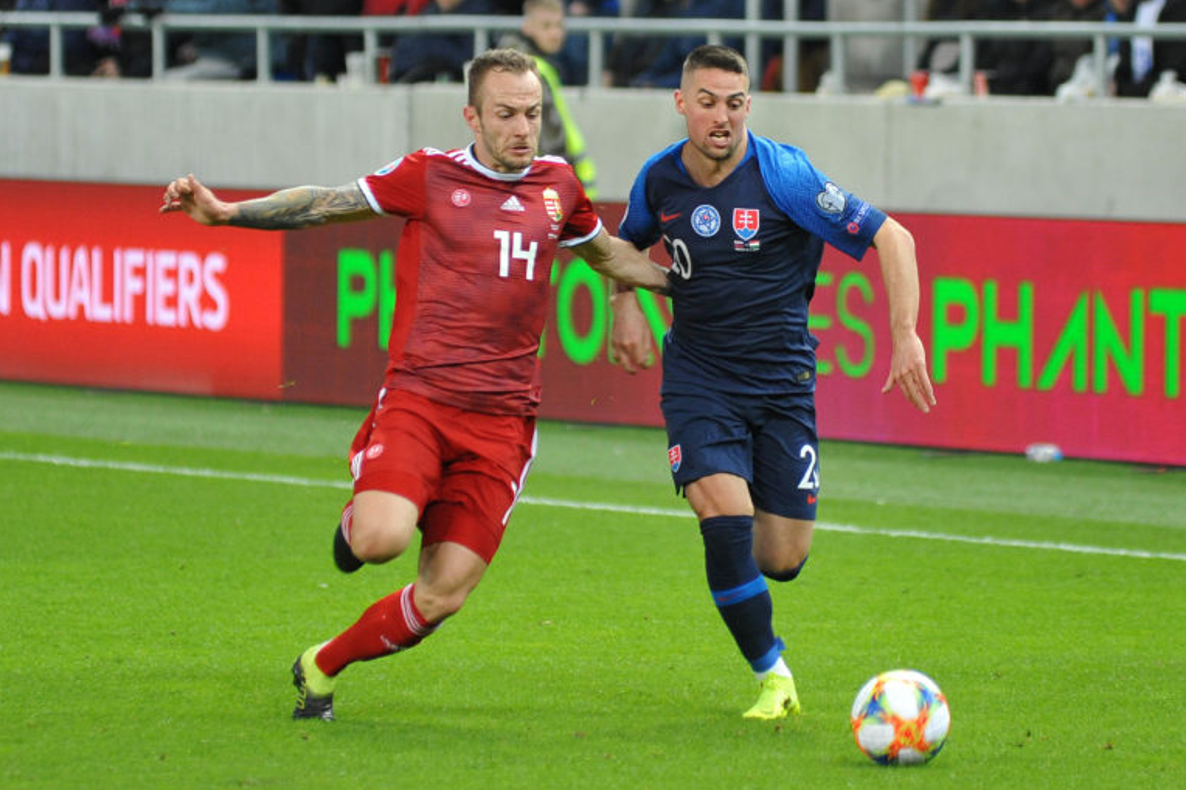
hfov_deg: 10.2
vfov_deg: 6.8
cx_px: 591
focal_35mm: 201
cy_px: 394
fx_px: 6620
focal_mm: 200
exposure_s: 1/640
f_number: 3.2
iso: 1600
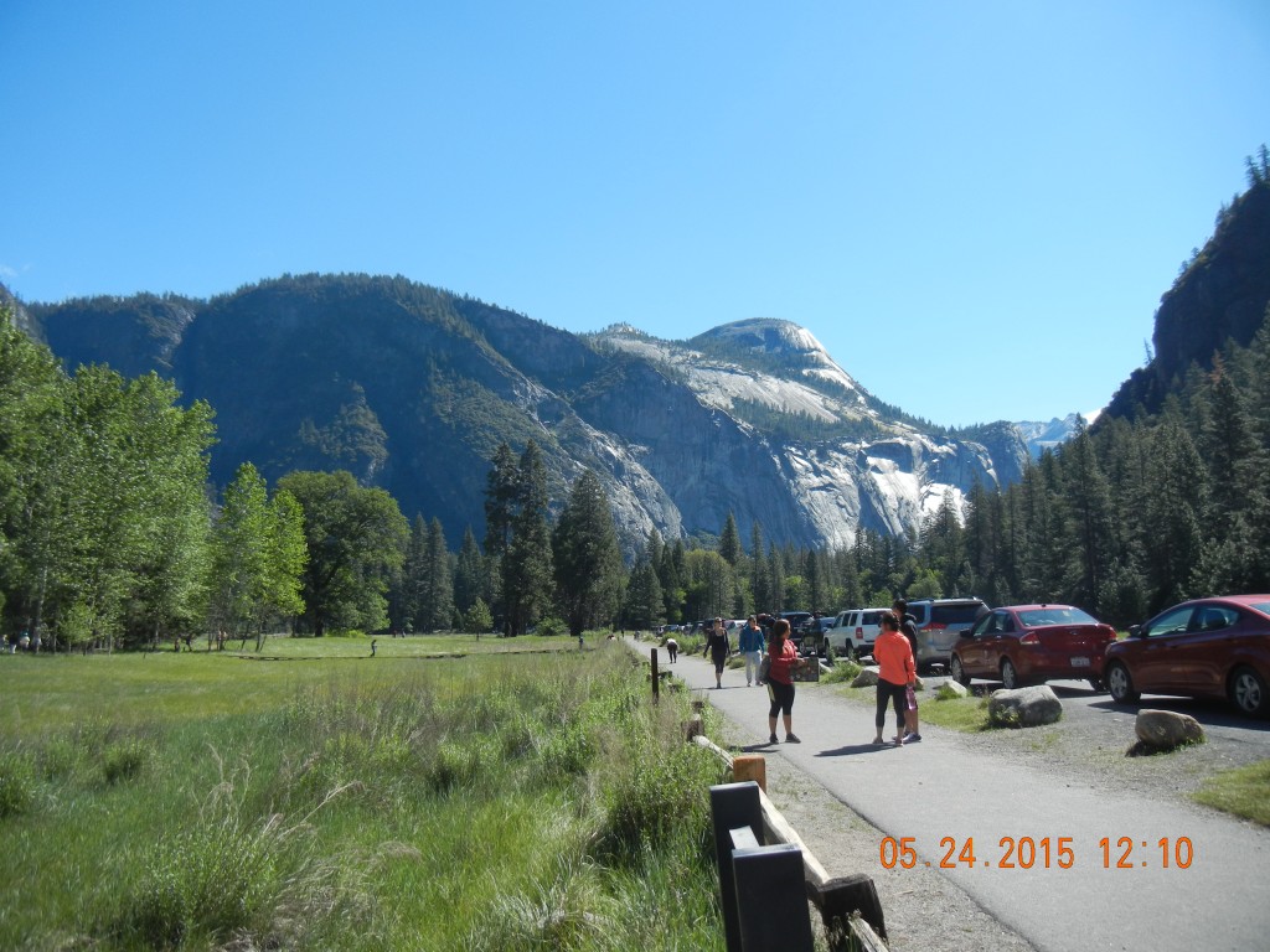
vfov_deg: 46.8
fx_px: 1101
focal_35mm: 30
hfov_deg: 60.0
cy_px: 476
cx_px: 635
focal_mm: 5.4
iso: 160
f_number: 7
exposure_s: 1/251
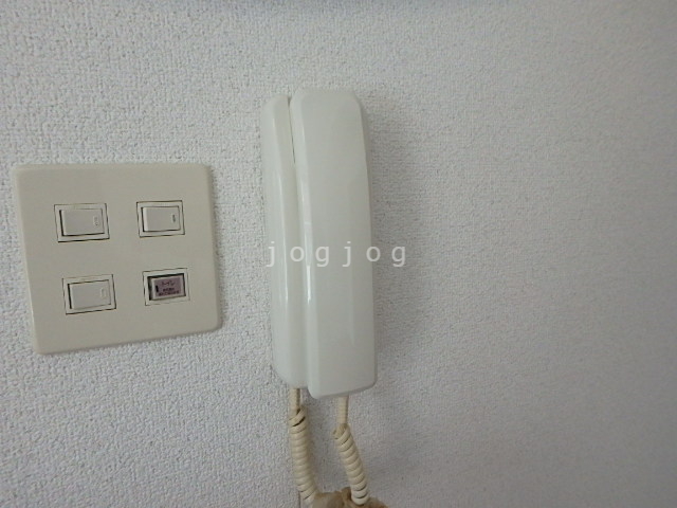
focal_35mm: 21
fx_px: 411
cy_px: 254
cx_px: 338
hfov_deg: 79.0
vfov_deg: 63.4
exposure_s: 1/125
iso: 500
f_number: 3.5
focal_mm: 3.7
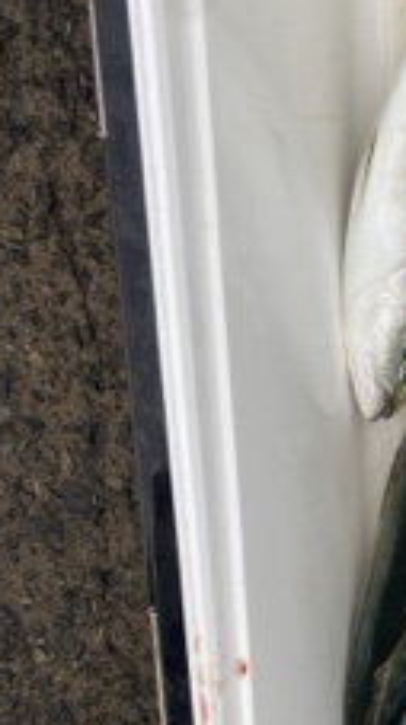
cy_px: 527
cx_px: 470
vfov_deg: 40.4
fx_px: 961
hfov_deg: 22.3
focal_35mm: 50
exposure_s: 1/122
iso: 40
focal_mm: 4.25
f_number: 1.8
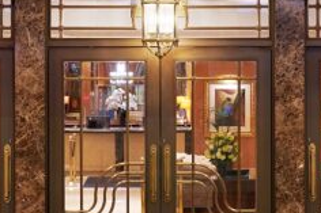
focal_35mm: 163
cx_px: 152
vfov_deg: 8.4
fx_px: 1452
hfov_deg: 12.6
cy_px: 94
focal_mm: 50
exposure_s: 1/250
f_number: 11
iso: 250
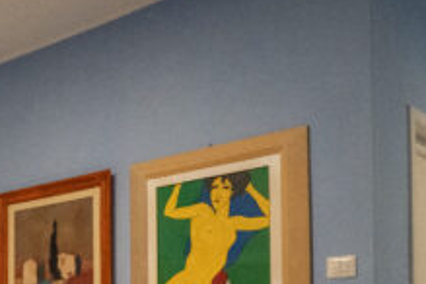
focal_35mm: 56
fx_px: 663
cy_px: 346
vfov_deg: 22.2
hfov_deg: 24.2
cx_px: -270
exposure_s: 1/100
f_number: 10
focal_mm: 16
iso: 8000
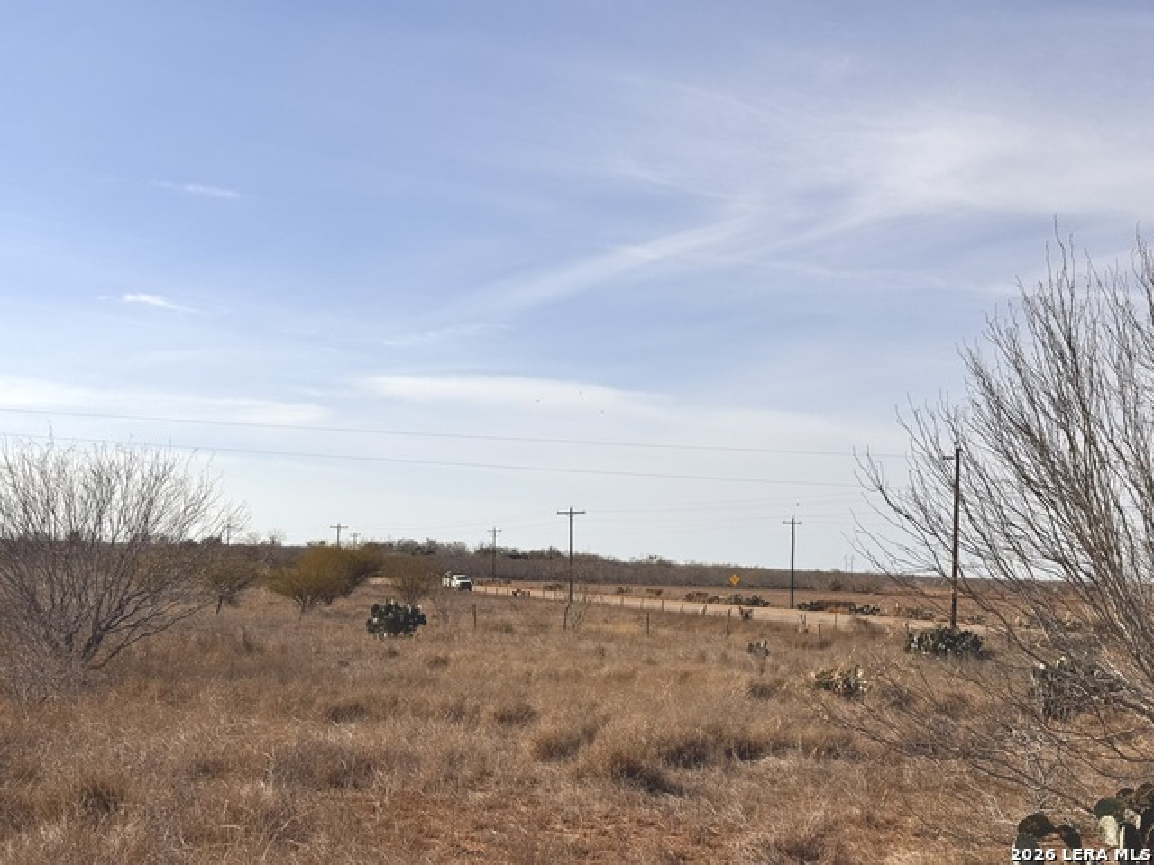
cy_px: 432
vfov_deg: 30.3
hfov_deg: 39.7
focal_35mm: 48
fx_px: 1600
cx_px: 577
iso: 80
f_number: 1.78
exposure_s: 1/15385
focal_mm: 6.76
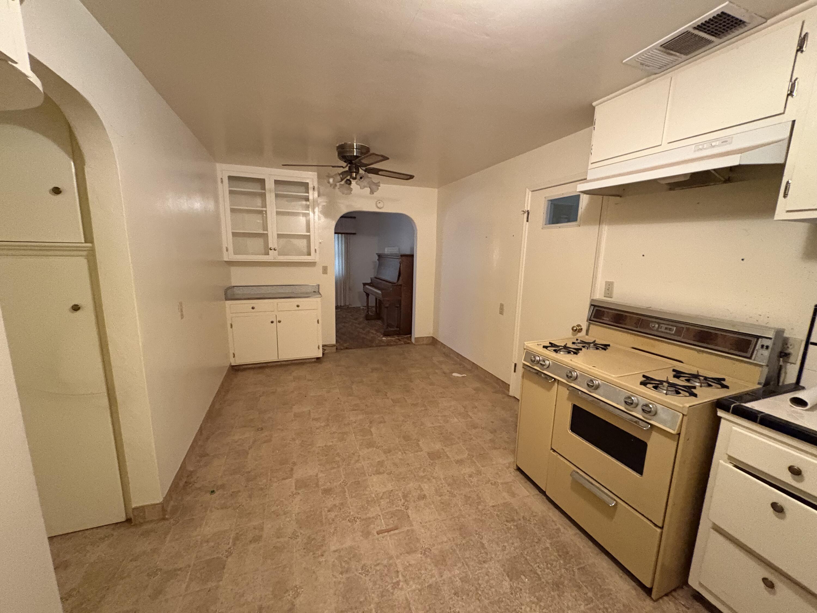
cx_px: 408
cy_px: 306
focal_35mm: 14
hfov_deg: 102.1
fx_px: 330
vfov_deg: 85.7
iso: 1000
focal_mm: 2.22
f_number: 2.2
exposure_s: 1/40
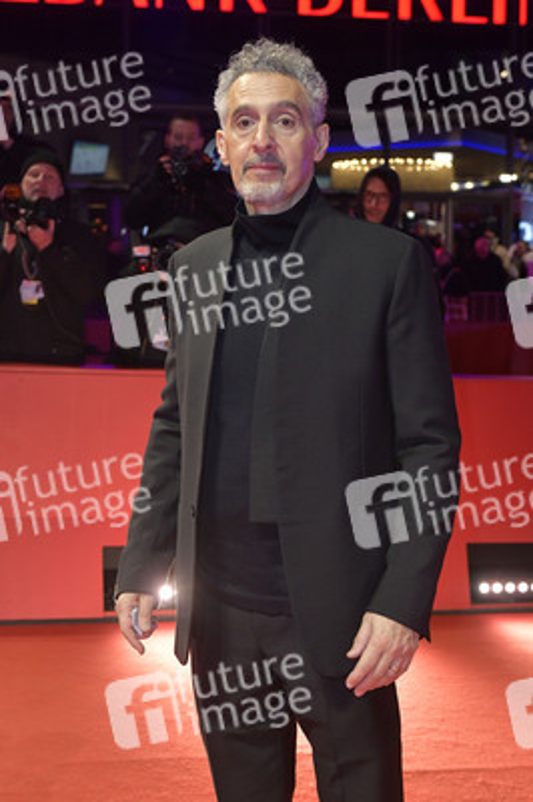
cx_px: 266
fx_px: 1223
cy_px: 401
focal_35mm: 55
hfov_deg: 24.6
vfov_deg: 36.3
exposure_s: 1/250
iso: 2000
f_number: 6.3
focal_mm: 55
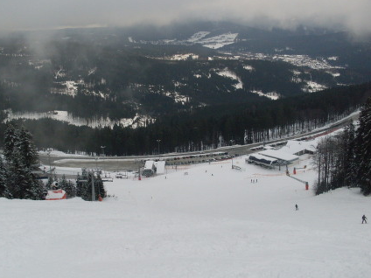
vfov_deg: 33.6
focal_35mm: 43
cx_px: 165
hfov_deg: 43.8
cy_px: 142
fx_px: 461
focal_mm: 6.3
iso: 80
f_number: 2.8
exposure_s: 1/250
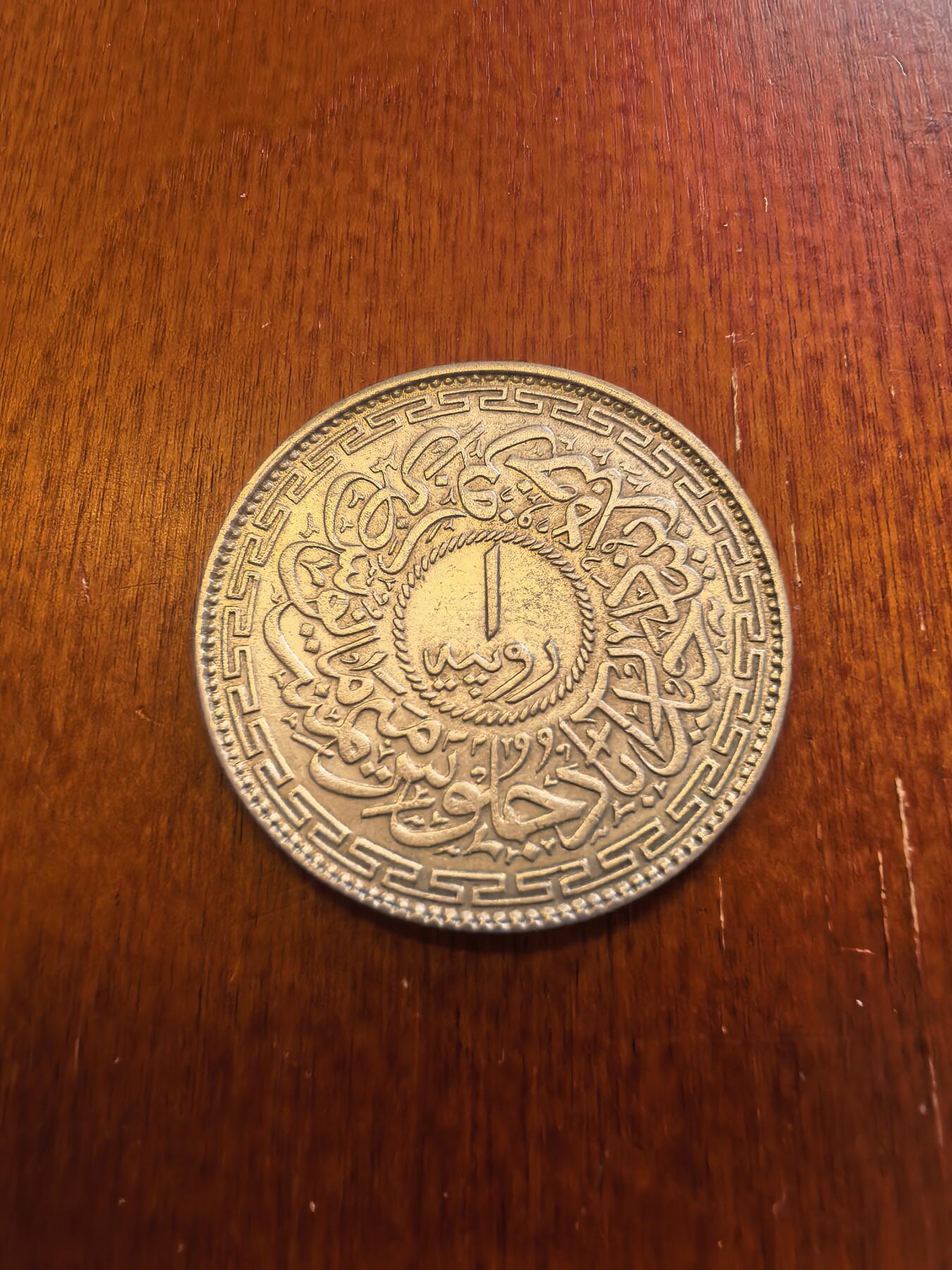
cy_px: 635
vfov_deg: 71.6
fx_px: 880
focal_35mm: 24
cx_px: 476
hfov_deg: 56.8
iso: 80
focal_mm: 1.68
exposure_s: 1/100
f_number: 2.2
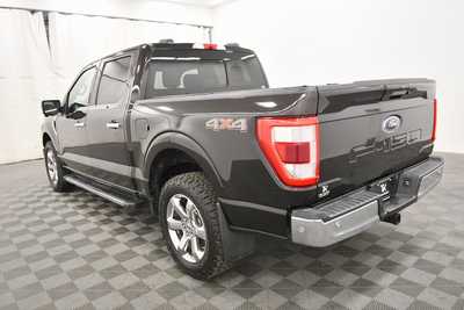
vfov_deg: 48.0
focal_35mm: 27
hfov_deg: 67.4
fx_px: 348
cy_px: 155
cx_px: 232
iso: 1800
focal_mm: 18
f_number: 5.6
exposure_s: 1/125
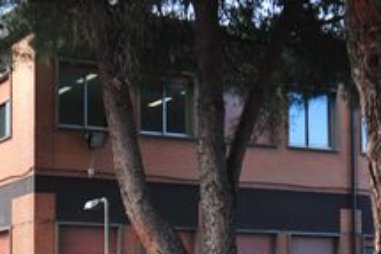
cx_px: 119
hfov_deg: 19.6
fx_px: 1100
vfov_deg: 12.9
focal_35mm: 104
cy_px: 288
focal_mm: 35
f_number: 5
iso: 400
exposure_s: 1/320
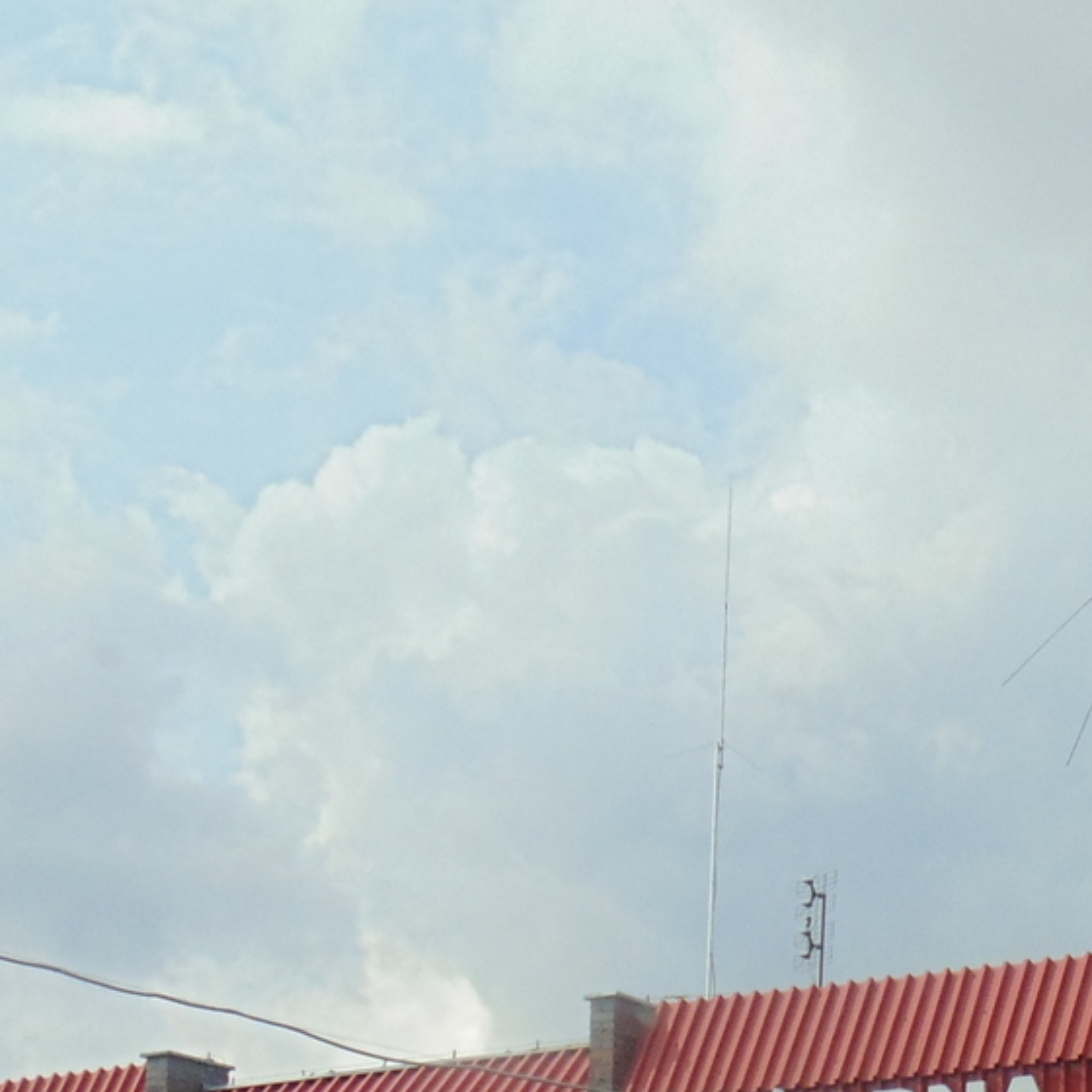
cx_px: 1252
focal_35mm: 103
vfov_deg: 16.3
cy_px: 1234
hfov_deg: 16.3
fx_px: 3676
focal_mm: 6.2
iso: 80
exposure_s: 1/125
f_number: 10.7
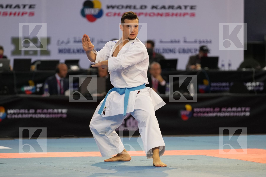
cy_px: 88
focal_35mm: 288
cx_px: 133
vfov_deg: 4.8
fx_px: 2128
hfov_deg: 7.2
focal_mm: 192
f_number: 2.8
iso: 1000
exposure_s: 1/500
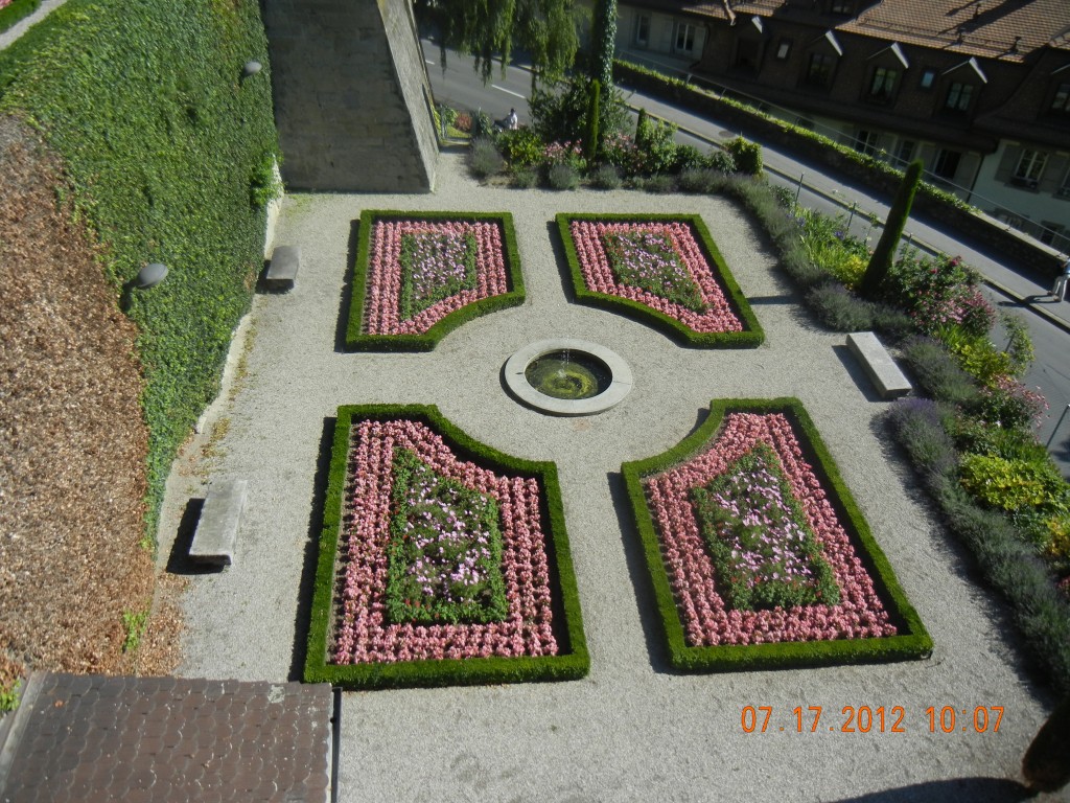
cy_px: 402
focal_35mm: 30
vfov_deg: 46.8
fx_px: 927
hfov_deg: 60.0
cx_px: 535
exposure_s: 1/347
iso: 160
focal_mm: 5.4
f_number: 7
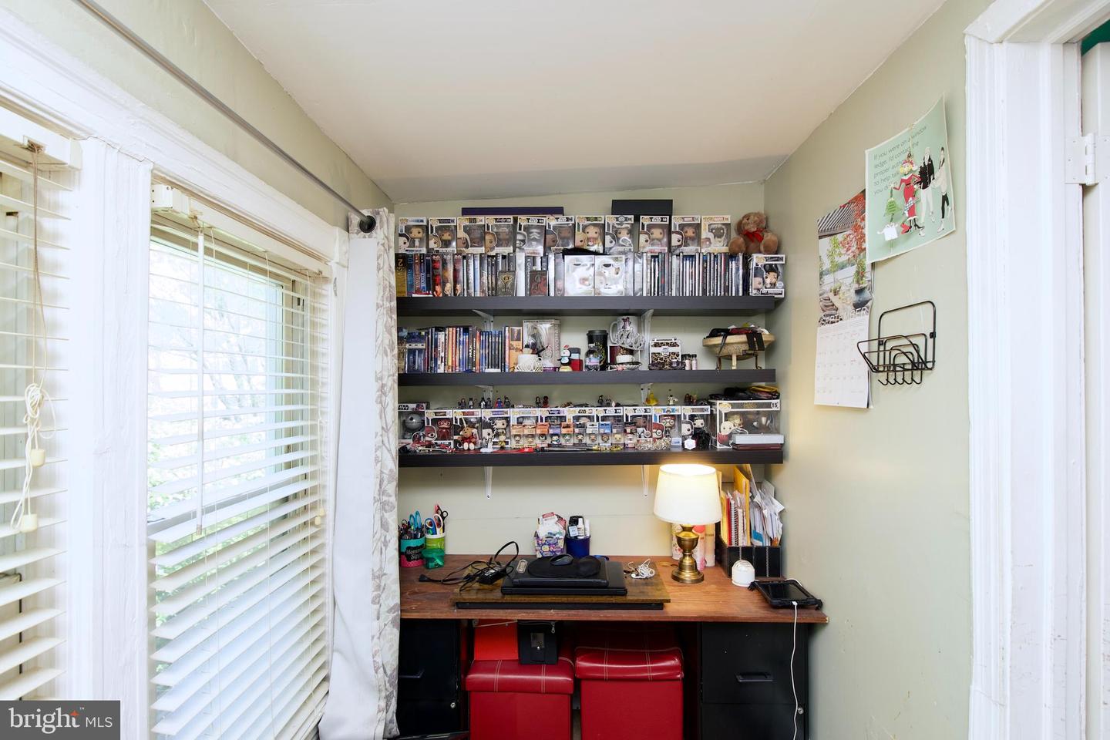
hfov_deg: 96.7
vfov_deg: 73.7
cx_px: 555
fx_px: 493
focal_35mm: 16
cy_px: 370
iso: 320
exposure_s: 1/15
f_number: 7.1
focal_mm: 11
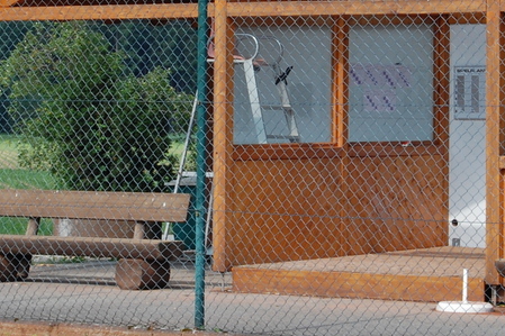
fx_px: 2638
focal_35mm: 188
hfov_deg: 10.9
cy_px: 50
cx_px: 234
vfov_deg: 7.3
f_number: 10
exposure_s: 1/200
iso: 400
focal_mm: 55
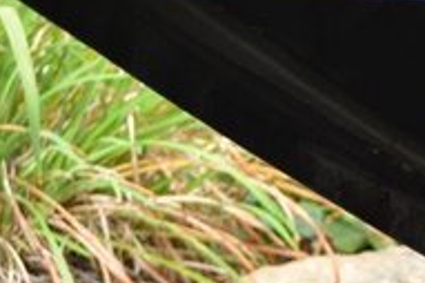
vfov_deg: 5.5
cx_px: 563
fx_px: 2918
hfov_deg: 8.2
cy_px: 466
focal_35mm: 247
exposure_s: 1/60
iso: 500
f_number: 5
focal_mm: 35
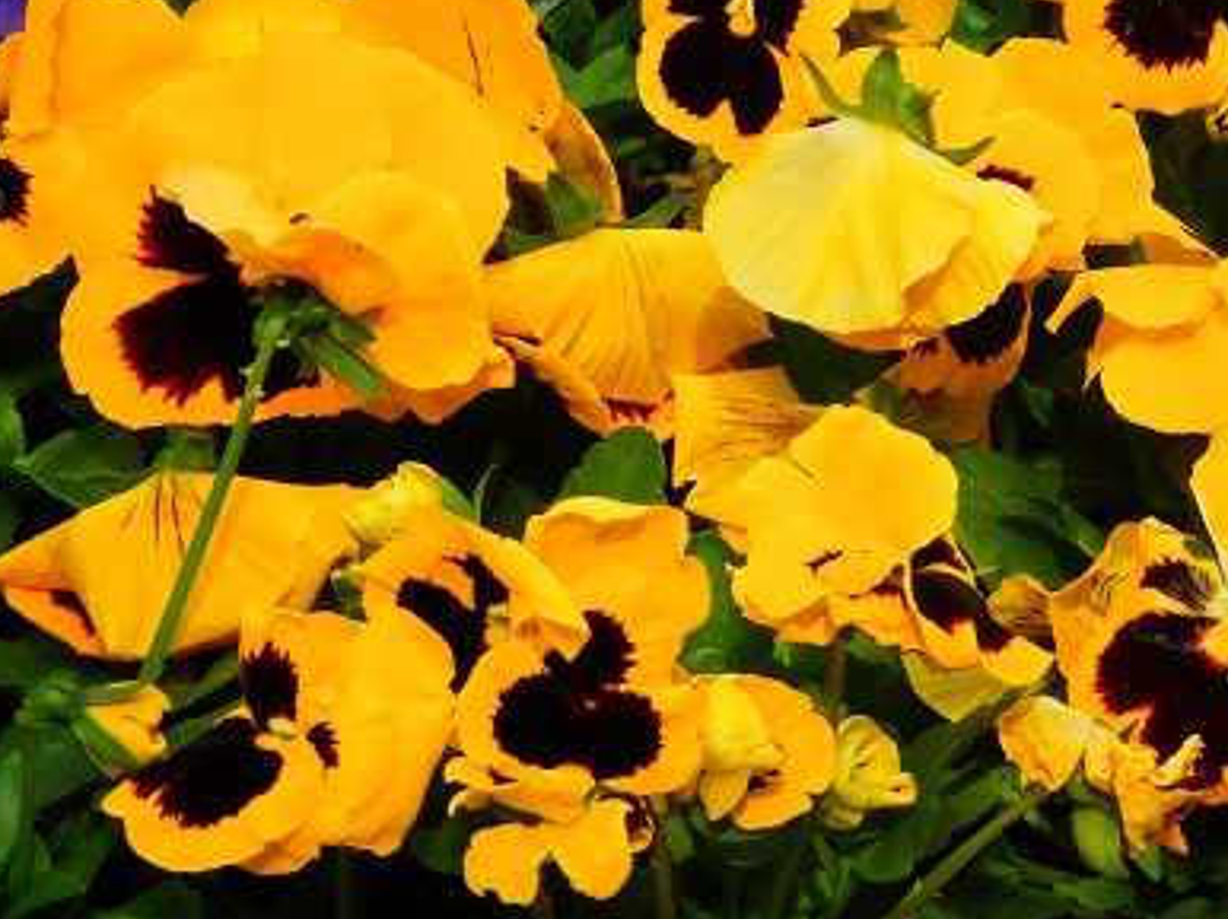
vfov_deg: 8.6
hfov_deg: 11.5
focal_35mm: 171
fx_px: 6062
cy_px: 60
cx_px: 1075
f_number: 4.8
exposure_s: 1/250
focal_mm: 15.8
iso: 80
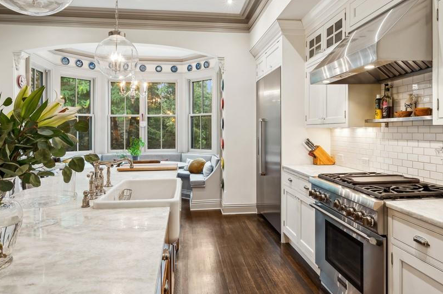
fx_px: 283
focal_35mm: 23
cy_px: 151
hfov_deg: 76.1
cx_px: 223
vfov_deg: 55.0
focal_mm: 17
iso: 200
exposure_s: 1/3.33
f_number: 11
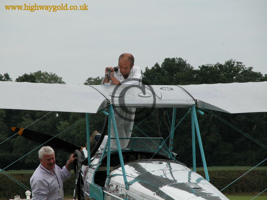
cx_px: 134
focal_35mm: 280
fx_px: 2160
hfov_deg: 7.1
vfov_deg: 5.3
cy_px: 100
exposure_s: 1/424
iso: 100
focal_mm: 71.2
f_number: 5.9
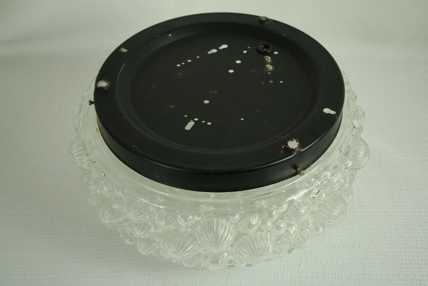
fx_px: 547
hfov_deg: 42.7
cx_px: 214
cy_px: 143
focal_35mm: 46
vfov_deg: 29.2
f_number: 6.3
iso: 200
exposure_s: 1/30
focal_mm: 30
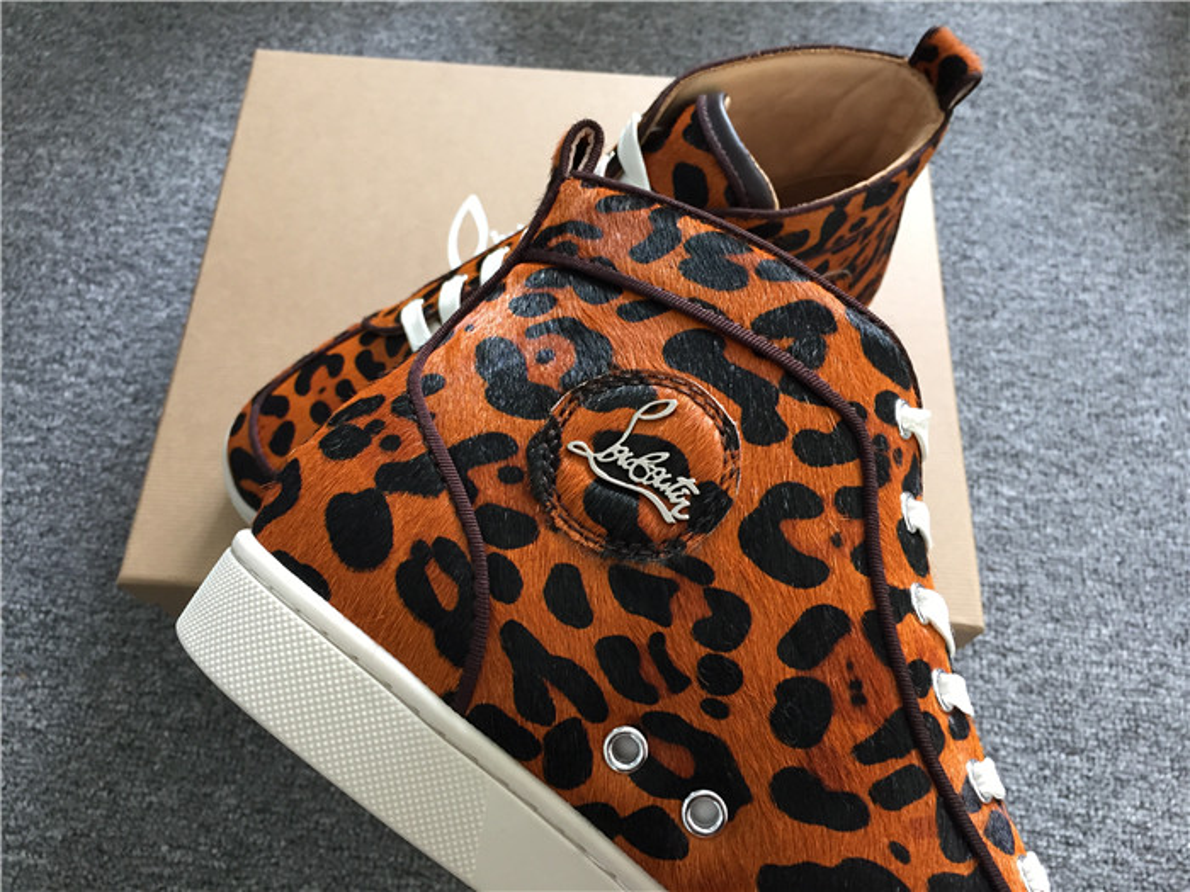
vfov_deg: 48.2
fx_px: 997
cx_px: 595
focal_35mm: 29
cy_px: 446
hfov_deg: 61.7
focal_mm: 4.15
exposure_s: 1/33
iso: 160
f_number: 2.2
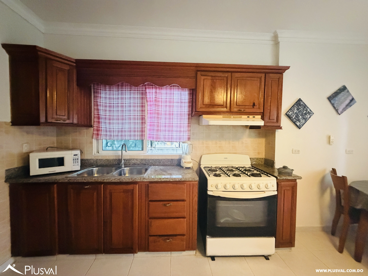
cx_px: 184
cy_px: 138
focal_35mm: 14
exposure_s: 1/60
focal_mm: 2.22
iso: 1250
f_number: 2.2
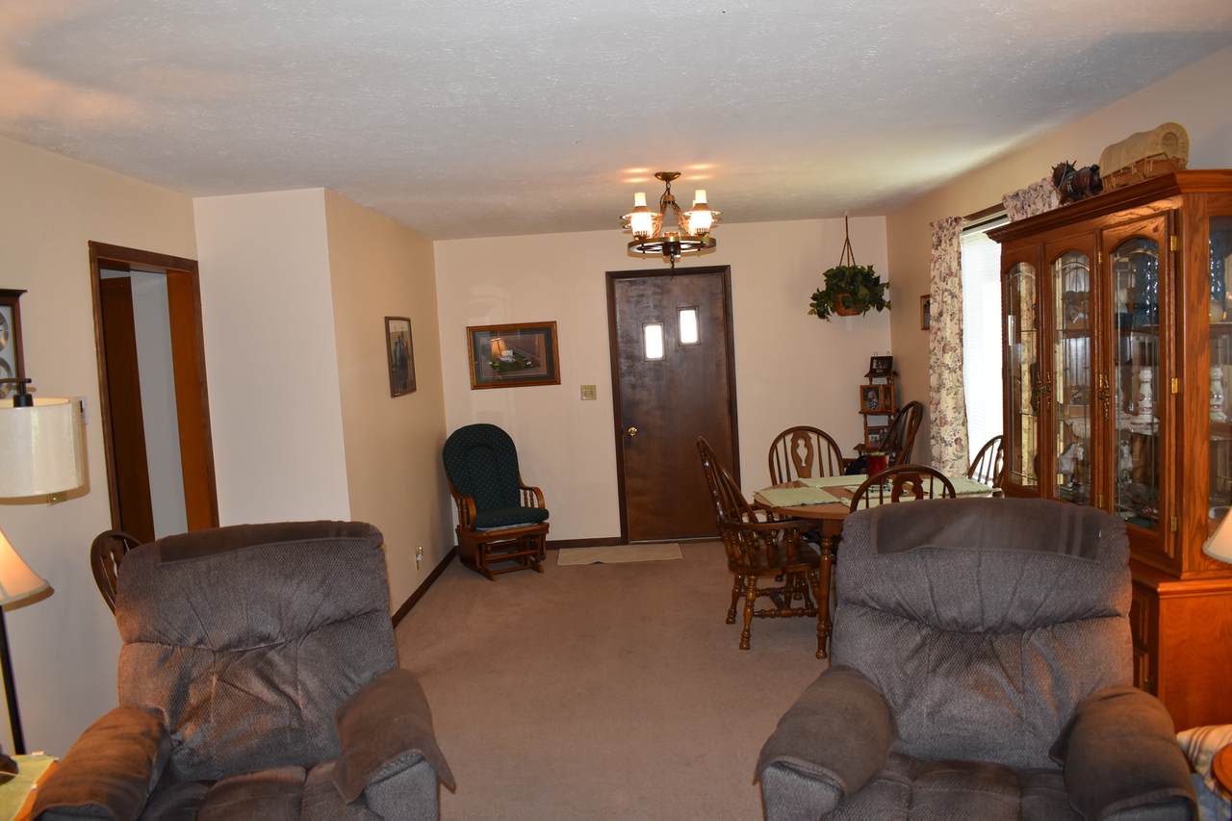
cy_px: 410
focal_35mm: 27
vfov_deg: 47.9
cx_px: 616
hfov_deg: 67.4
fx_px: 924
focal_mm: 18
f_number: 4.5
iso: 800
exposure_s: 1/80
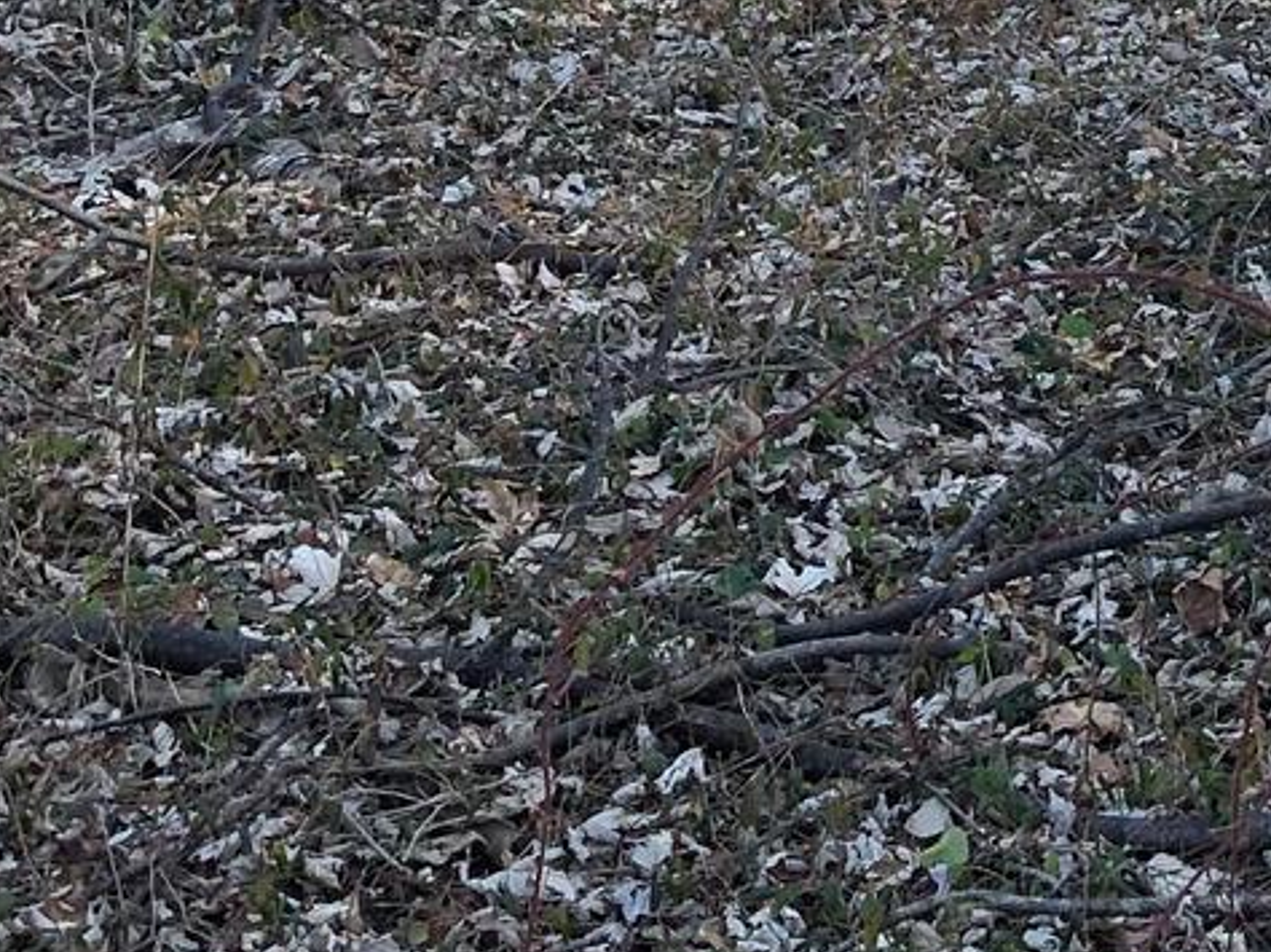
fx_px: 4441
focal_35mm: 121
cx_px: 1617
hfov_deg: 15.6
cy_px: -475
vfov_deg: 11.7
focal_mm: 3.99
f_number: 1.8
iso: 20
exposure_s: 1/177
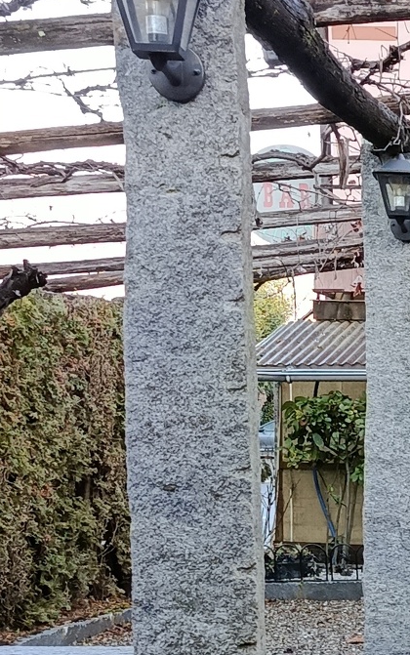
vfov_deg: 20.7
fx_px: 1732
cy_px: 646
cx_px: 702
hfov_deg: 12.5
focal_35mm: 97
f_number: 1.7
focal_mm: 5.24
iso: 137
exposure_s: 1/100
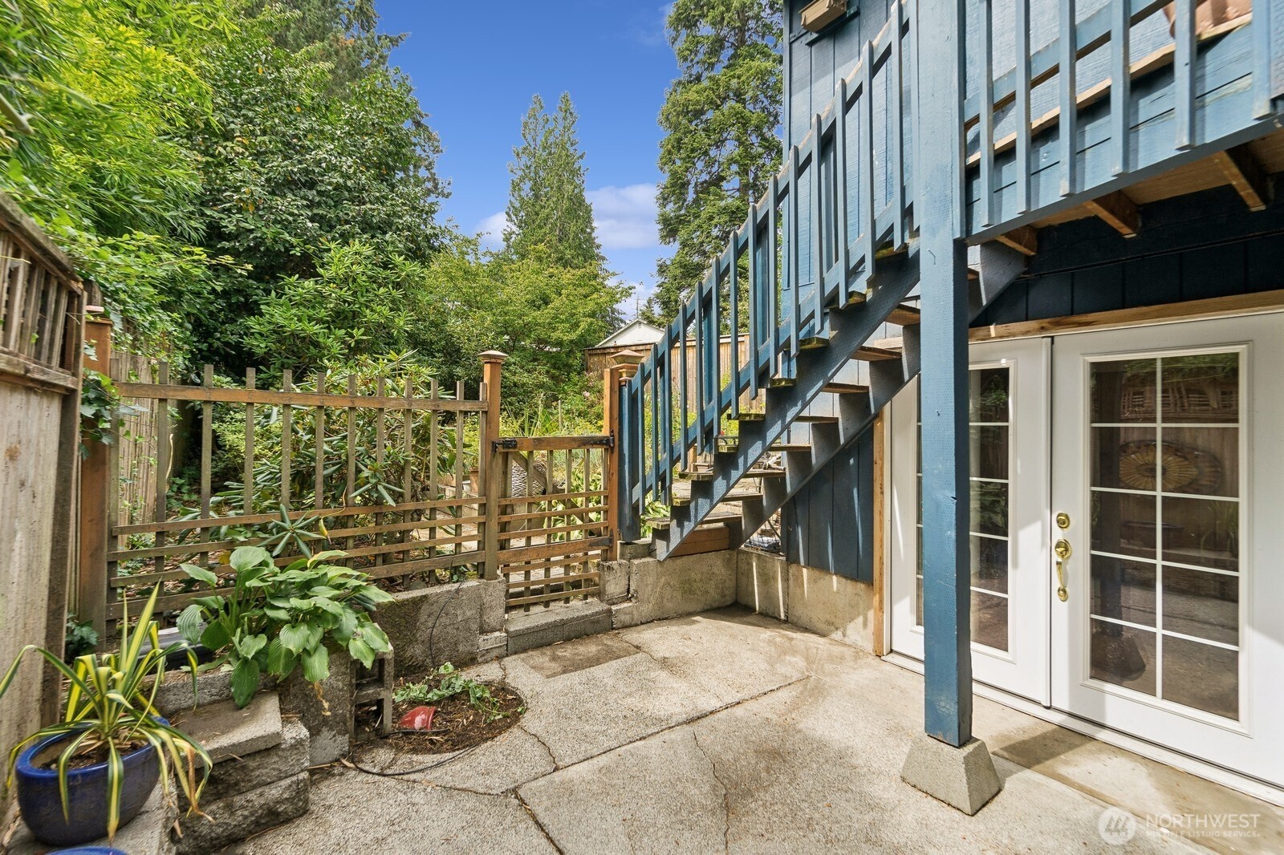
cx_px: 642
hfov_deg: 104.3
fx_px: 499
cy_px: 428
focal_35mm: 14
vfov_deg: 81.2
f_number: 8
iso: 200
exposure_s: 1/125
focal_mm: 14
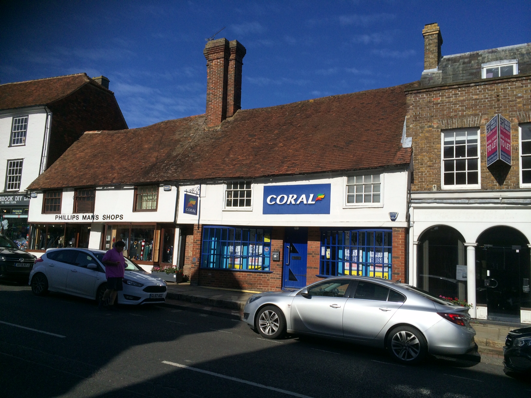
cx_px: 266
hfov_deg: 60.0
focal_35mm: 30
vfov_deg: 46.8
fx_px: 460
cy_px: 199
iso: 32
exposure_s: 1/4566
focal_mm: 4.12
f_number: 2.2
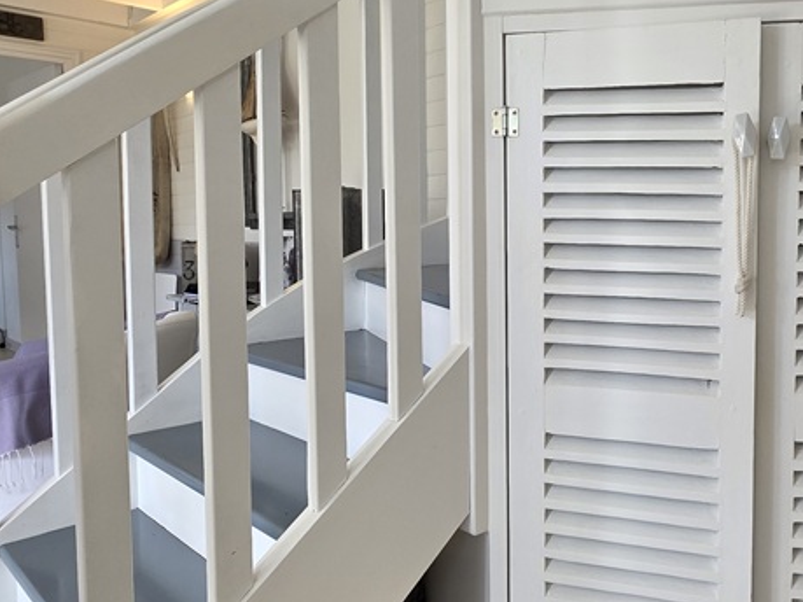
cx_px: 502
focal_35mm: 29
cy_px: 270
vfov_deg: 48.1
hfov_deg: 60.8
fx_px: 673
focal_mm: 2.2
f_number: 1.9
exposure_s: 1/100
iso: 64
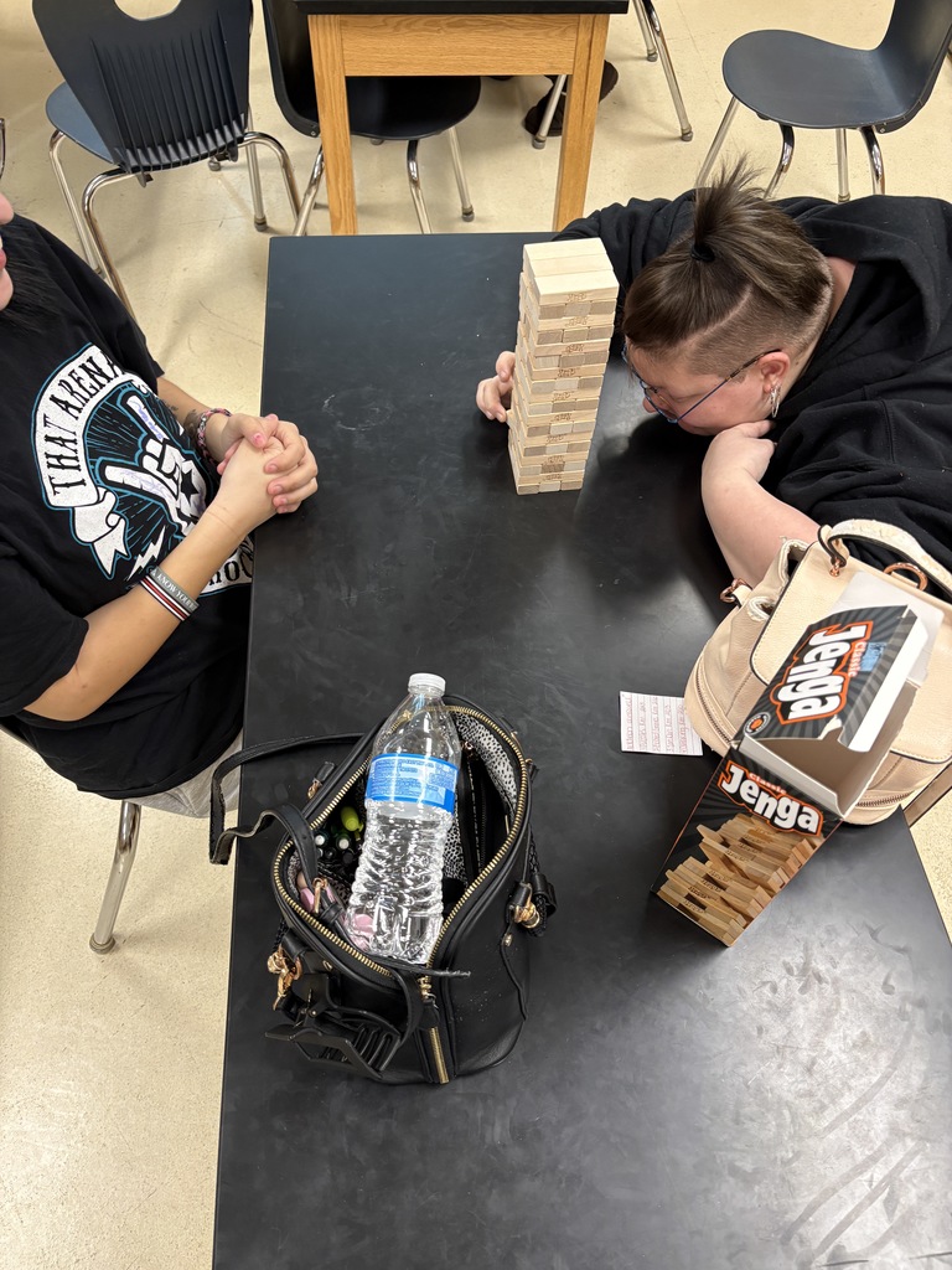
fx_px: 953
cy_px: 635
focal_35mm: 26
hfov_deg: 53.1
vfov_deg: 67.3
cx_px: 476
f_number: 1.6
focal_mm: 5.96
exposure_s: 1/60
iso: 200
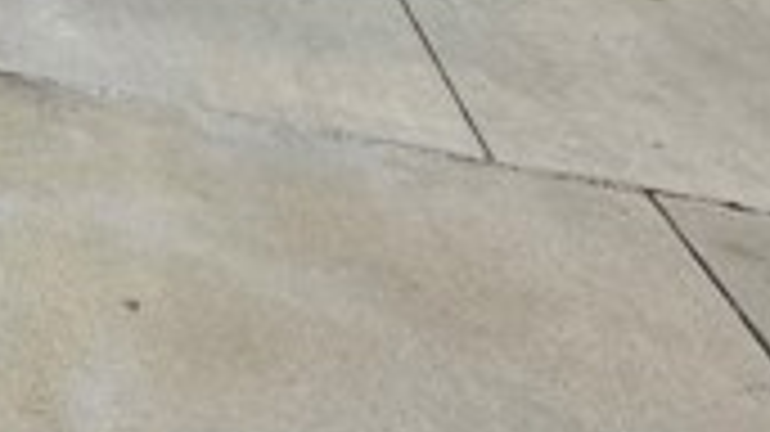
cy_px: -572
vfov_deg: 15.0
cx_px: -338
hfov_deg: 28.3
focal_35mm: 53
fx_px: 1082
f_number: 1.9
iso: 40
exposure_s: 1/1946
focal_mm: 2.2
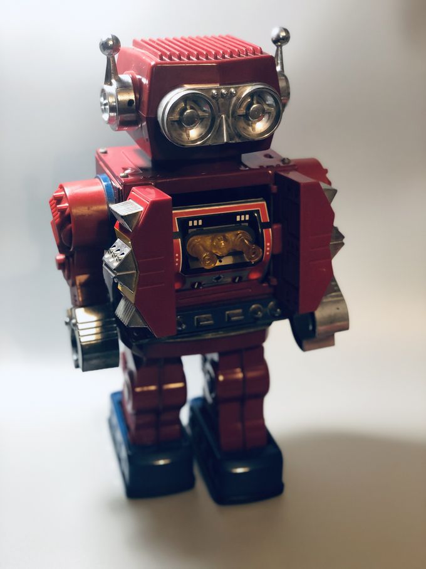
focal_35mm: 52
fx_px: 853
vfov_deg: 36.8
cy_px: 284
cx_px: 213
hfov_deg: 28.0
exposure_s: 1/33
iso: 125
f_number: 2.4
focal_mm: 6
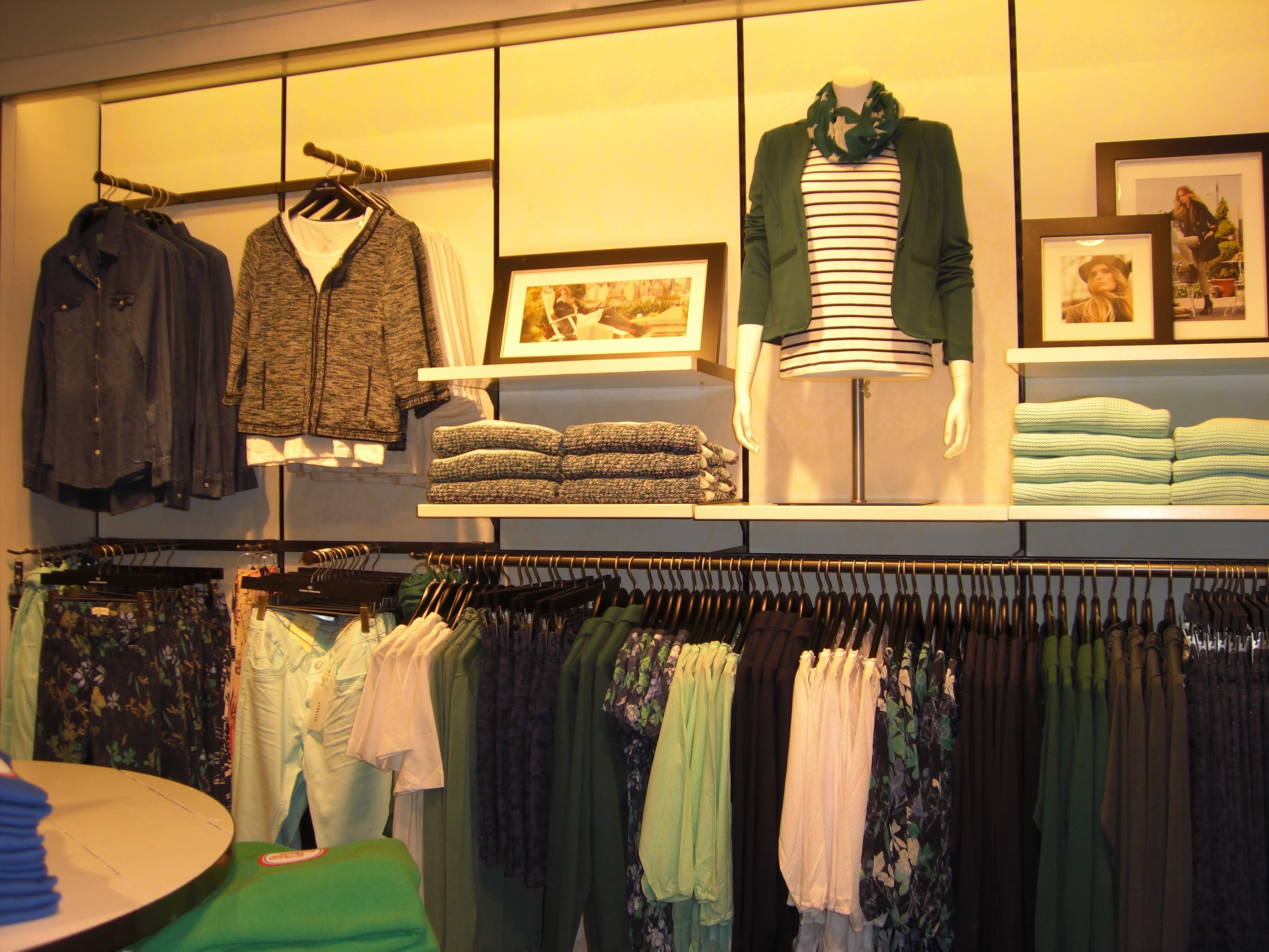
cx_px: 634
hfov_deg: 49.0
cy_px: 476
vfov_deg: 37.7
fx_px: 1393
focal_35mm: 38
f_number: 2.7
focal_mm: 6.2
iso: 64
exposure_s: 1/125
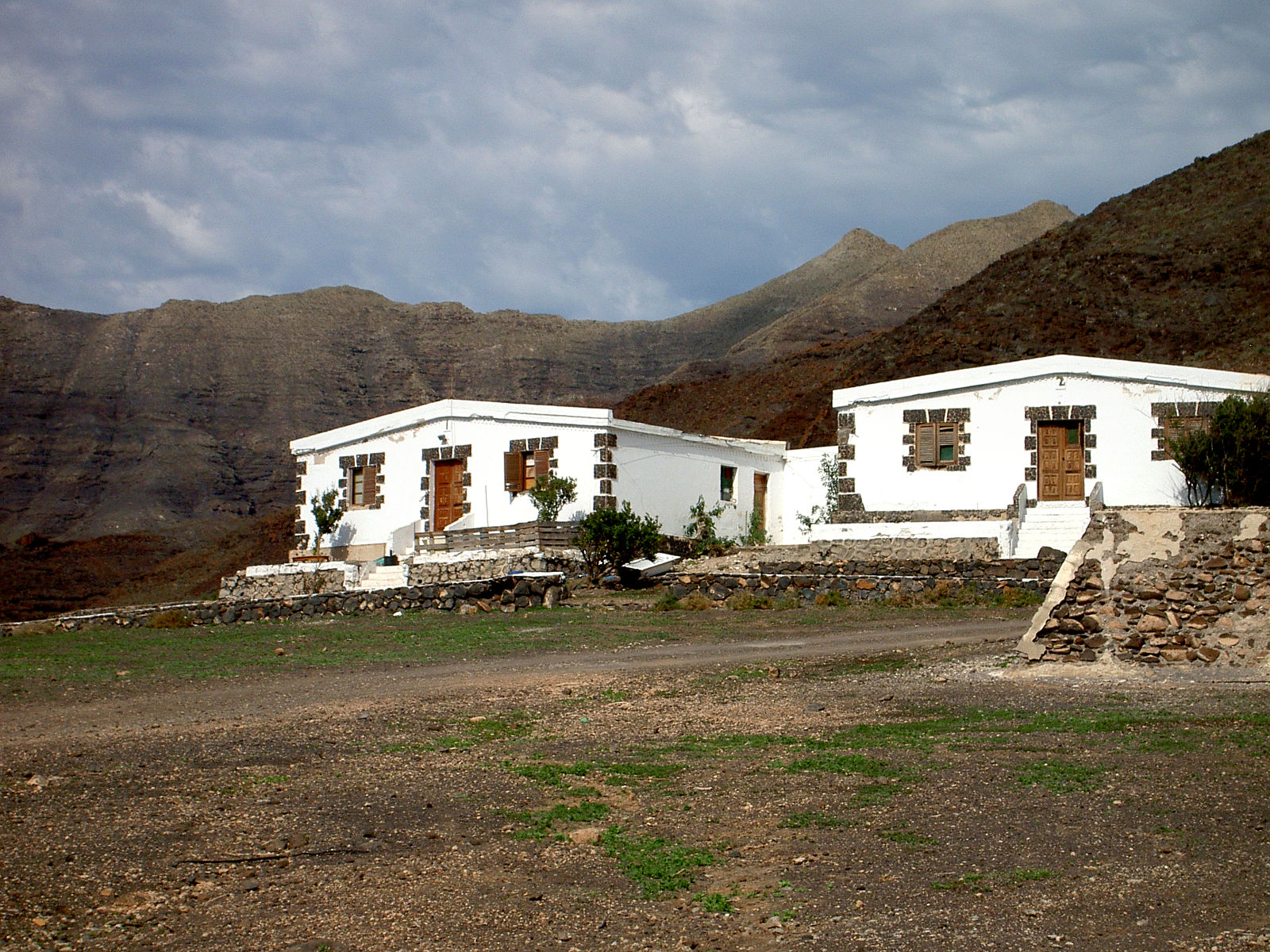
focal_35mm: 102
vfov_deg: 14.5
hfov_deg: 19.3
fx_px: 3742
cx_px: 635
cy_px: 476
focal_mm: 16.8
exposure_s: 1/320
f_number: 8.3
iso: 50
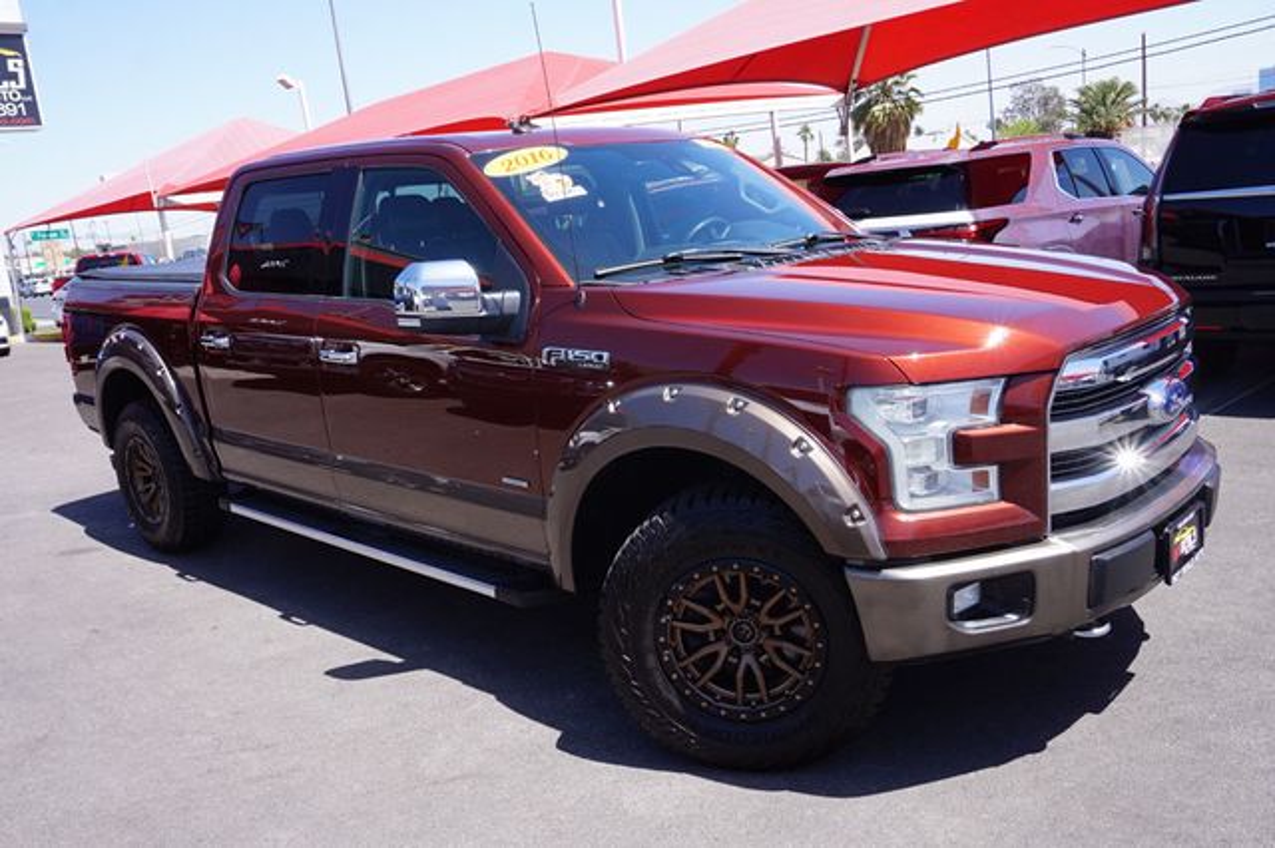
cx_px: 638
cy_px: 424
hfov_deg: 62.0
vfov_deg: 43.6
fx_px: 1062
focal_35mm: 30
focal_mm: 20
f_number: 10
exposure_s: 1/80
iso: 100
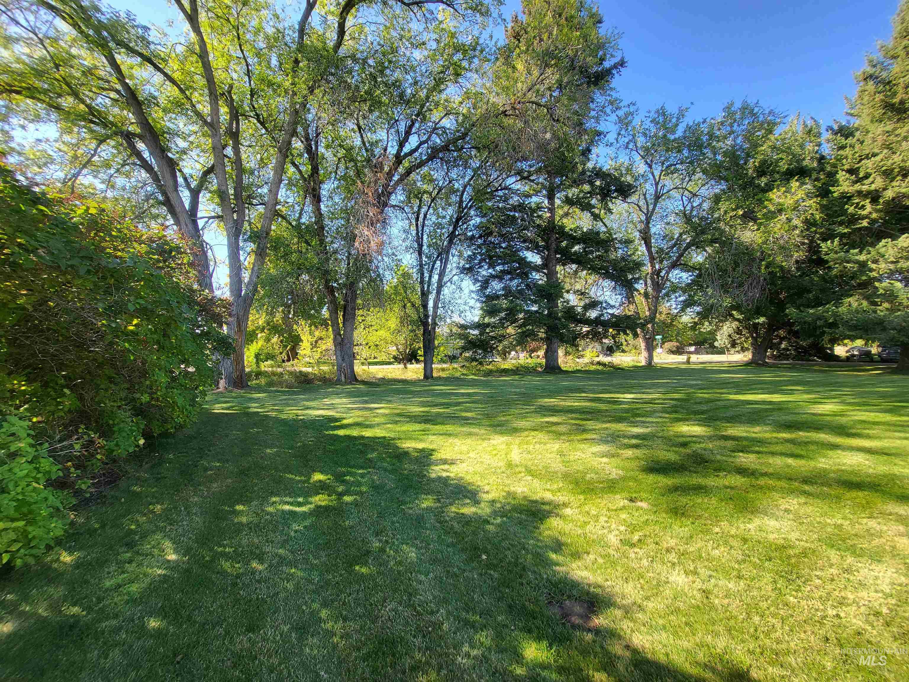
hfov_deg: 106.2
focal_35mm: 13
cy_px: 341
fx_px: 341
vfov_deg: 89.9
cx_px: 454
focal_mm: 1.74
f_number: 2.2
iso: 32
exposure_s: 1/240
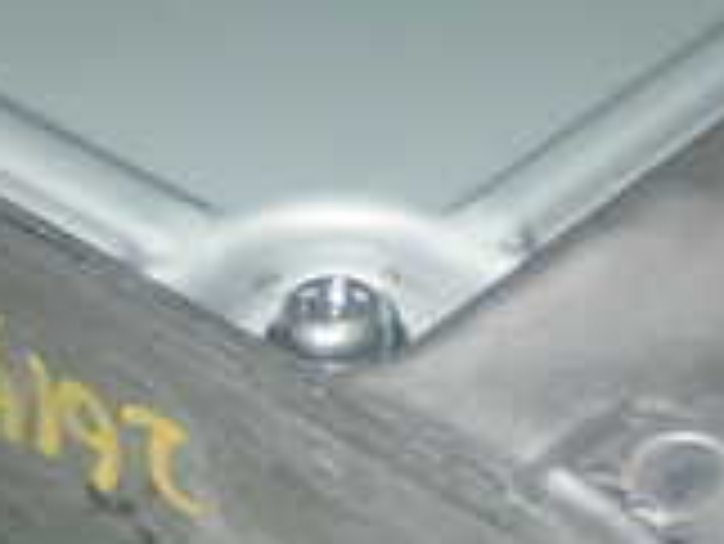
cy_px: 99
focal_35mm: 153
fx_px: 3202
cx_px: 531
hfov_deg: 12.9
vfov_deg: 9.7
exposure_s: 1/40
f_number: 8
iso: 400
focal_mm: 7.31
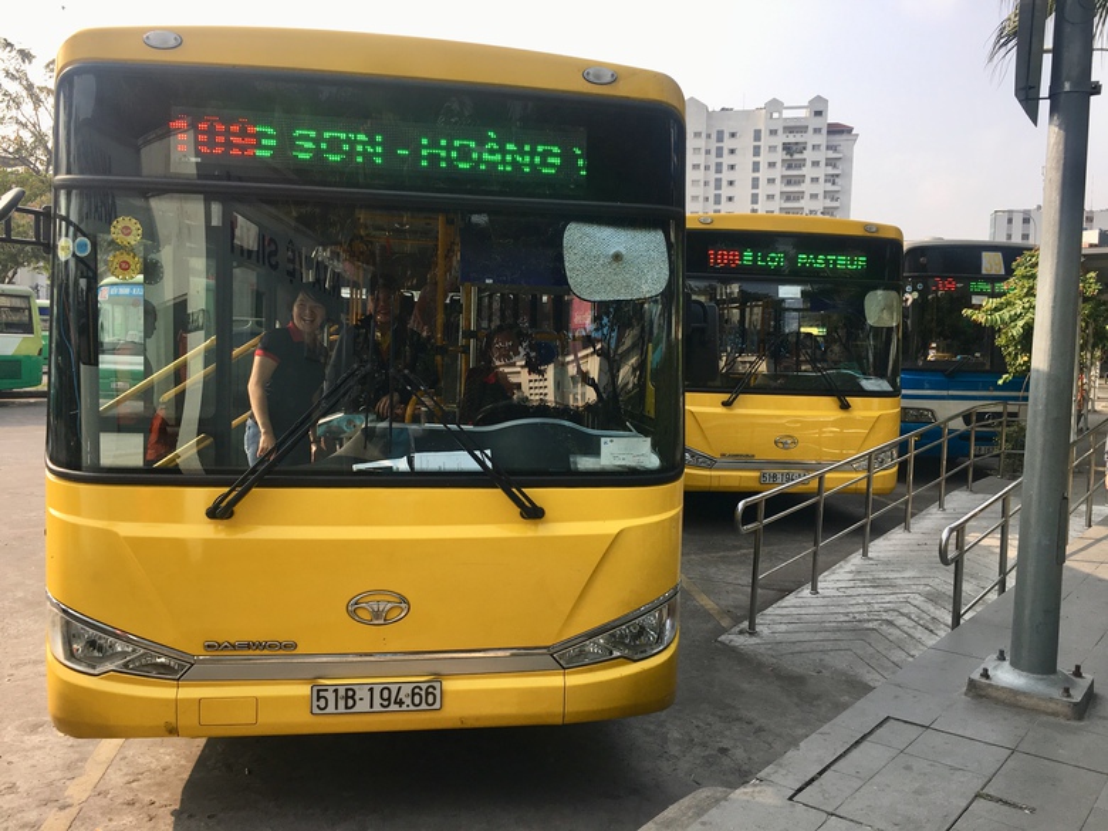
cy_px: 416
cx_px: 554
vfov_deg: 48.2
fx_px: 928
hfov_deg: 61.7
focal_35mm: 29
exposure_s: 1/732
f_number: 2.2
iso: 25
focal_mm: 4.15
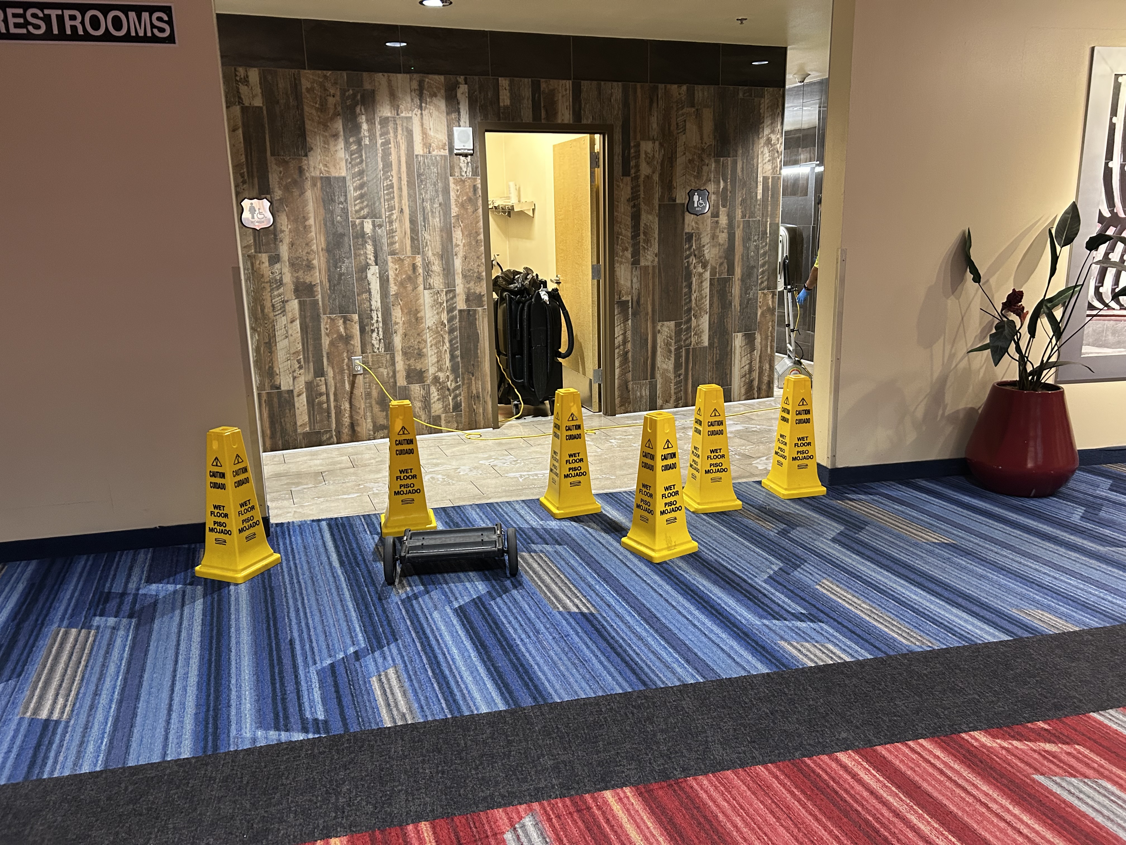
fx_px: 846
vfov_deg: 53.1
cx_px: 563
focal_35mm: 26
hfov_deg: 67.3
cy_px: 422
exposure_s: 1/60
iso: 320
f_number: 1.5
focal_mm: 5.7
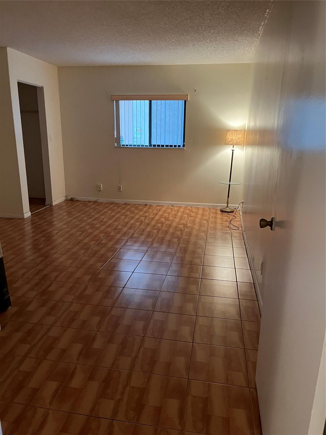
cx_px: 163
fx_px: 326
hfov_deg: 53.1
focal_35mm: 26
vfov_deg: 67.3
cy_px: 218
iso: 400
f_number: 1.6
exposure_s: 1/40
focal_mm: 5.1
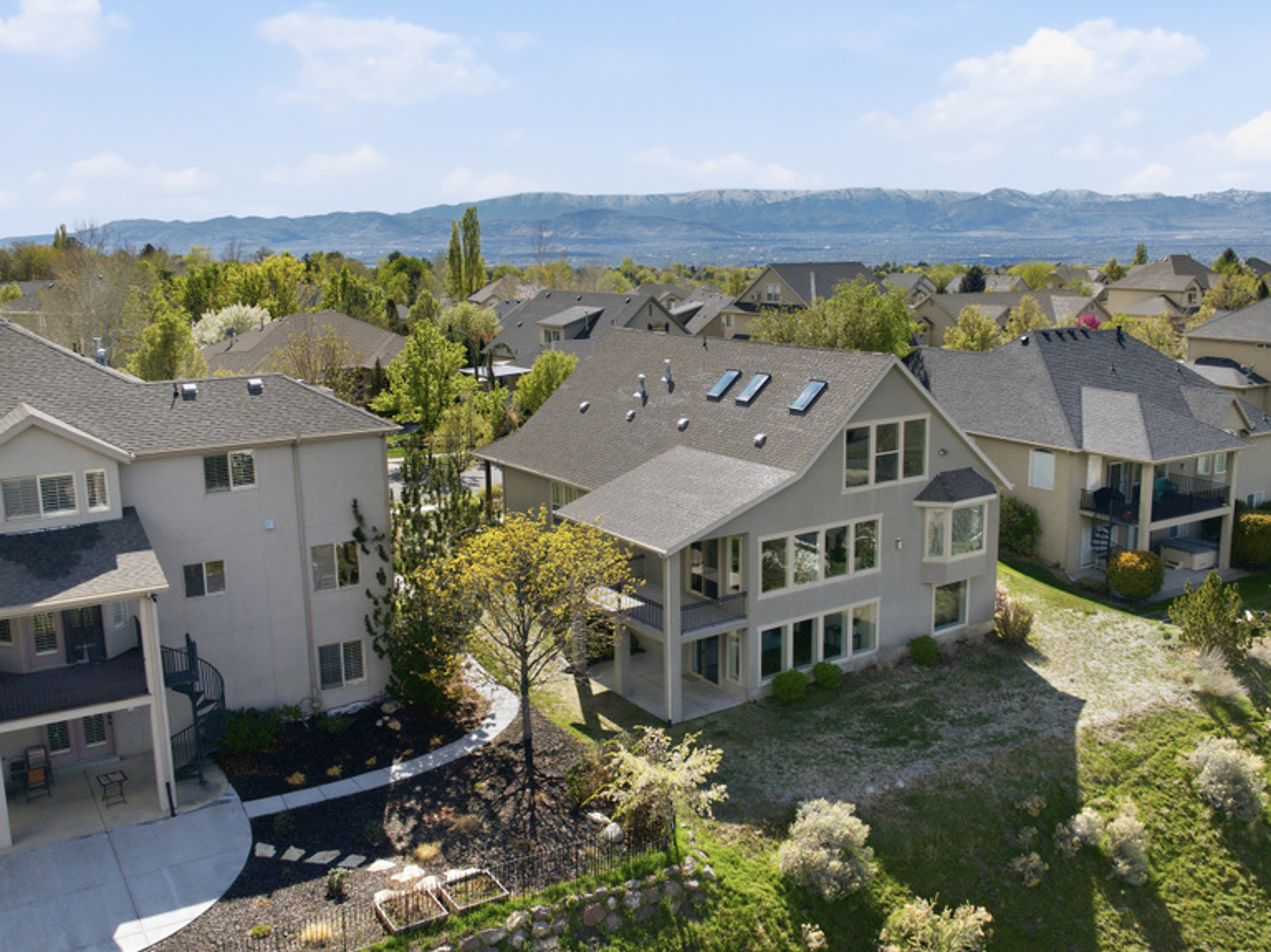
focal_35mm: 32
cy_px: 473
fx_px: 1174
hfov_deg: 56.7
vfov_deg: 44.1
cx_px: 703
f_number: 2.8
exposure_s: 1/3200
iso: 250
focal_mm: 12.3
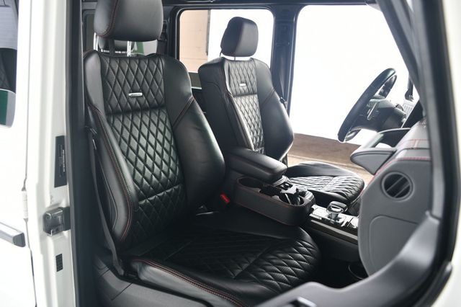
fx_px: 384
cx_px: 230
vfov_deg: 43.6
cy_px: 154
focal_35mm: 30
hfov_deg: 62.0
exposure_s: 1/160
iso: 100
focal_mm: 20
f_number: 3.5
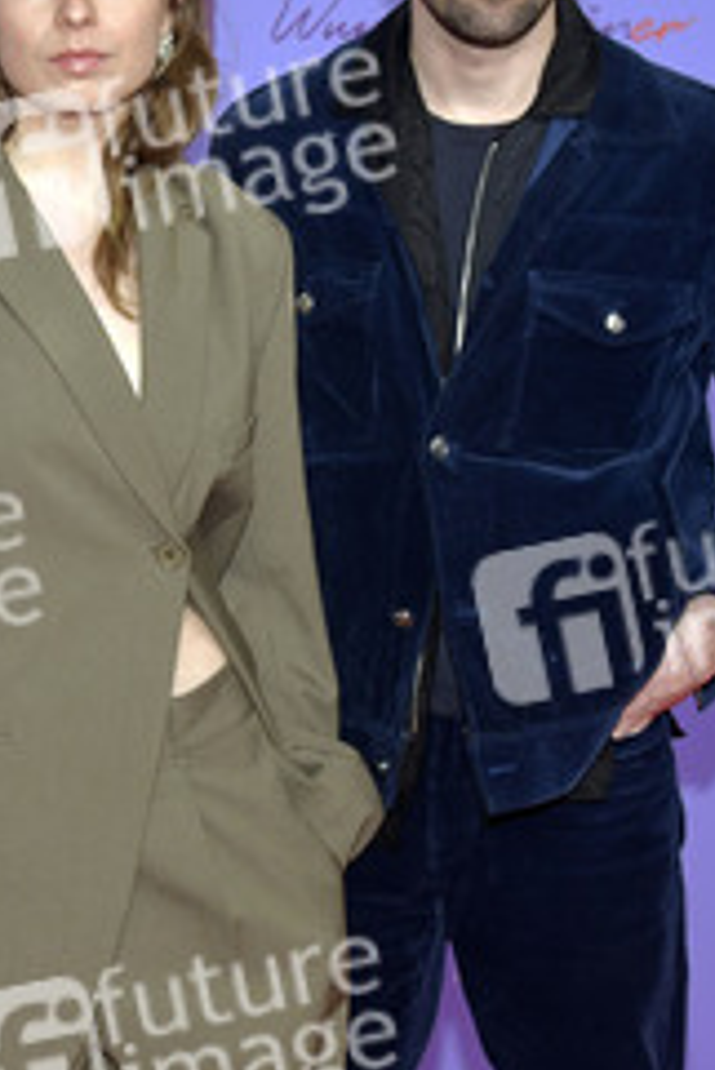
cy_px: 377
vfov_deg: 34.2
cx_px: 298
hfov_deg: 23.4
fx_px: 1725
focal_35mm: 58
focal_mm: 35
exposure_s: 1/200
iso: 1250
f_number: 7.1
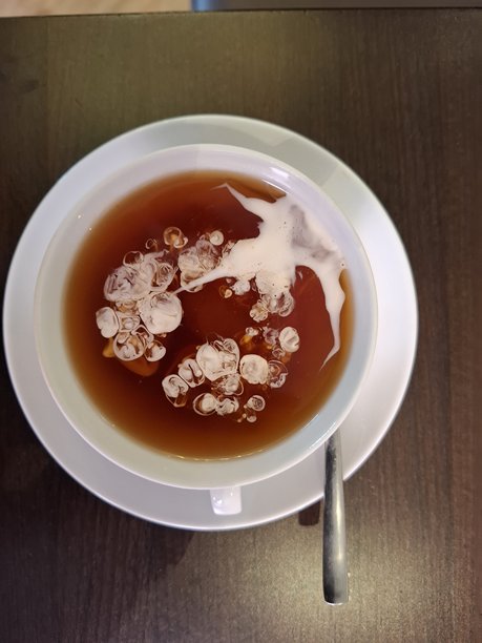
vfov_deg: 73.9
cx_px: 241
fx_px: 427
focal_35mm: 23
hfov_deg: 58.9
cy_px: 322
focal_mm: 5.54
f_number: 1.8
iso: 320
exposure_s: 1/33
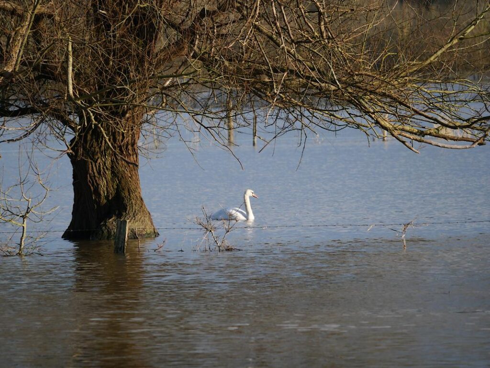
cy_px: 184
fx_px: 6964
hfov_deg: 4.0
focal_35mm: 492
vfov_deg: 3.0
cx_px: 245
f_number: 5.3
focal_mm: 246
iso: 200
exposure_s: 1/640
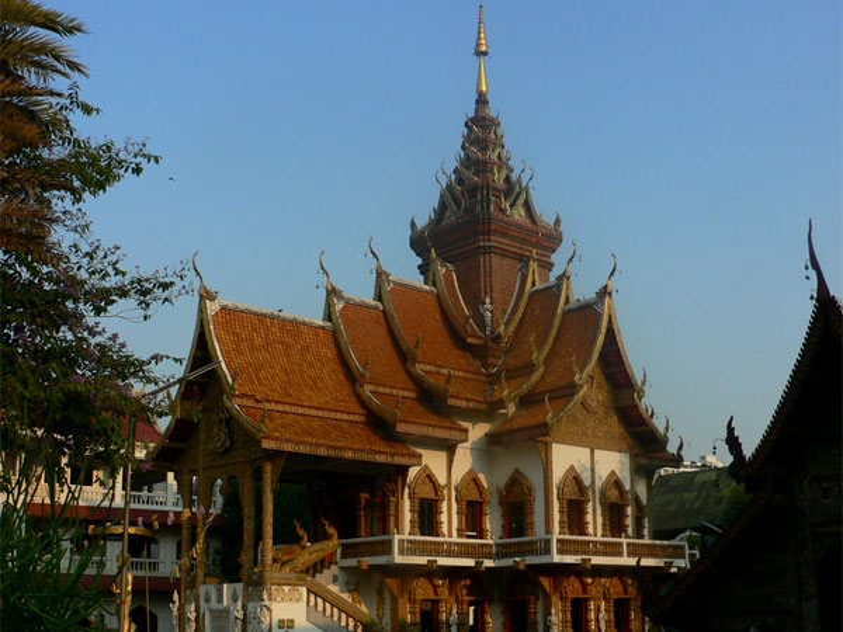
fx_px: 852
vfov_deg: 40.7
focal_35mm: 35
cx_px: 422
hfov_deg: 52.6
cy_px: 316
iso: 80
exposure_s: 1/400
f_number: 4
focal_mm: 4.6
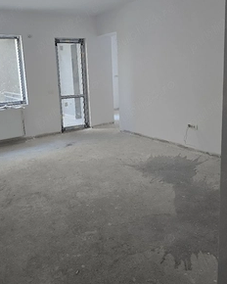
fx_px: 260
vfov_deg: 56.8
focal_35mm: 31
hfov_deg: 46.8
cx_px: 87
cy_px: 116
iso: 160
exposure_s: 1/101
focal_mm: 6.3
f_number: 1.7
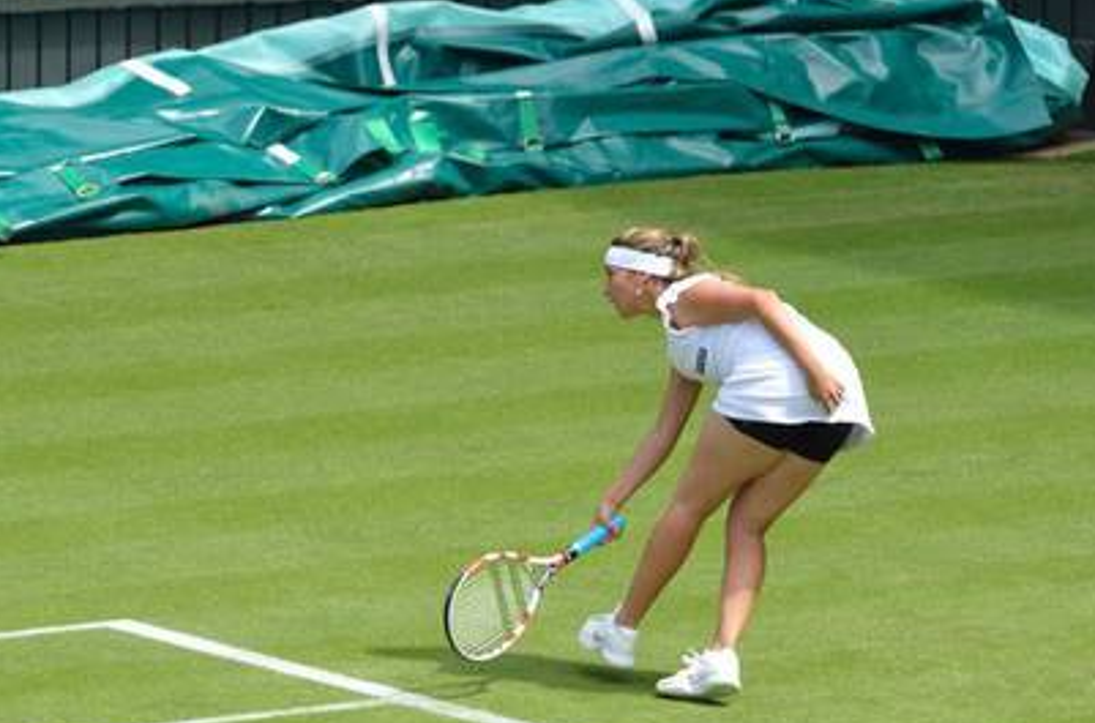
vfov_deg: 2.1
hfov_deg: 3.2
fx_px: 19868
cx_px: 322
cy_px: 476
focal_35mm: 655
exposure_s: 1/500
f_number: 5.3
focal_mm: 250
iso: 180
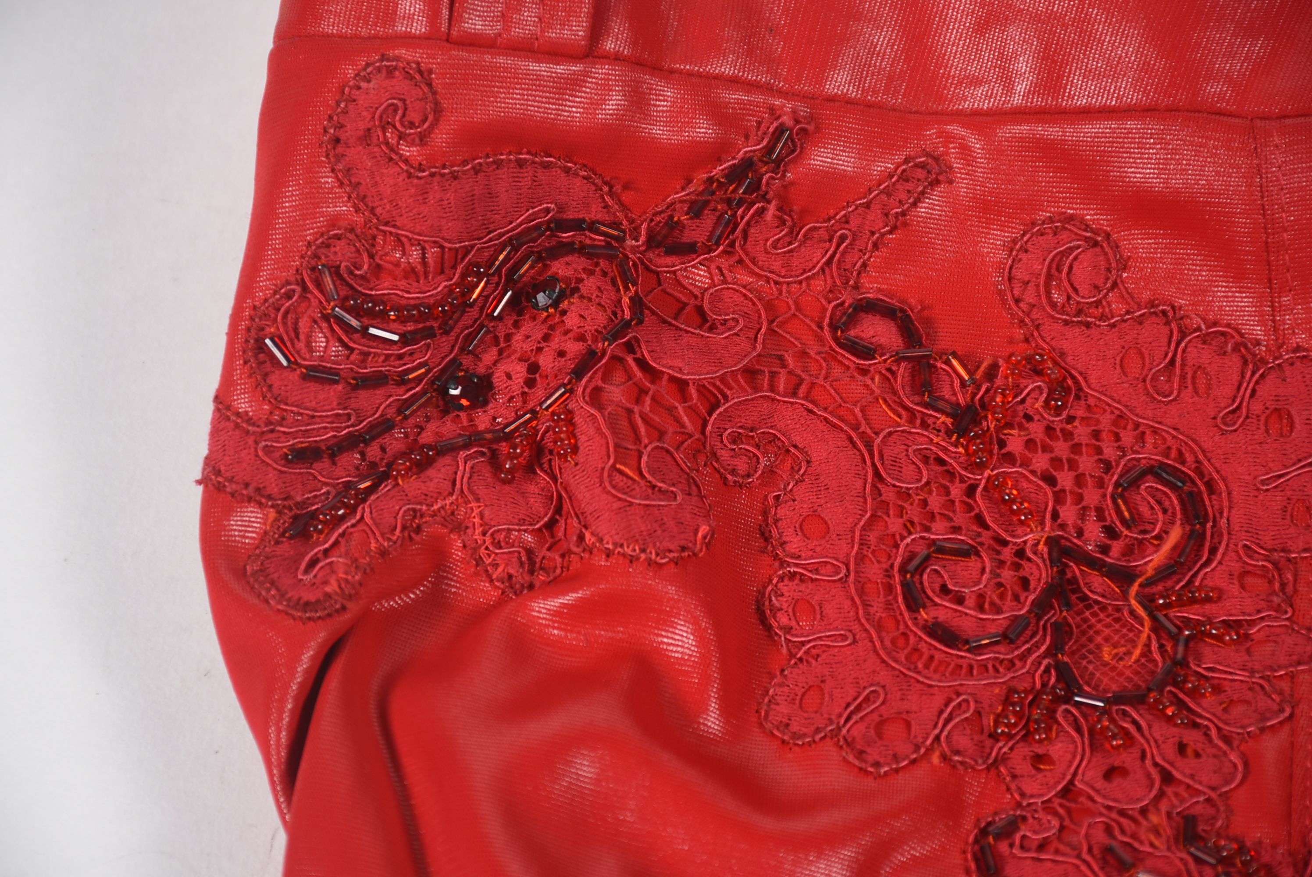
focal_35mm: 210
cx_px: 656
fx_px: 7659
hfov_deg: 9.8
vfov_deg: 6.6
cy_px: 438
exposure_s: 1/125
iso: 200
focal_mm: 140
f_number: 9
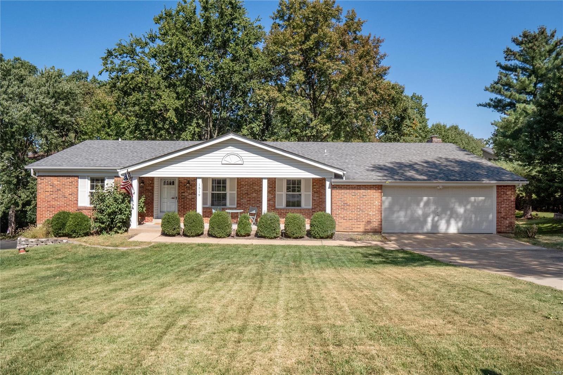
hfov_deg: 73.8
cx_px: 282
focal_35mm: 24
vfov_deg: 53.1
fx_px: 375
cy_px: 188
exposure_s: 1/1000
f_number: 8
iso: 400
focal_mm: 12
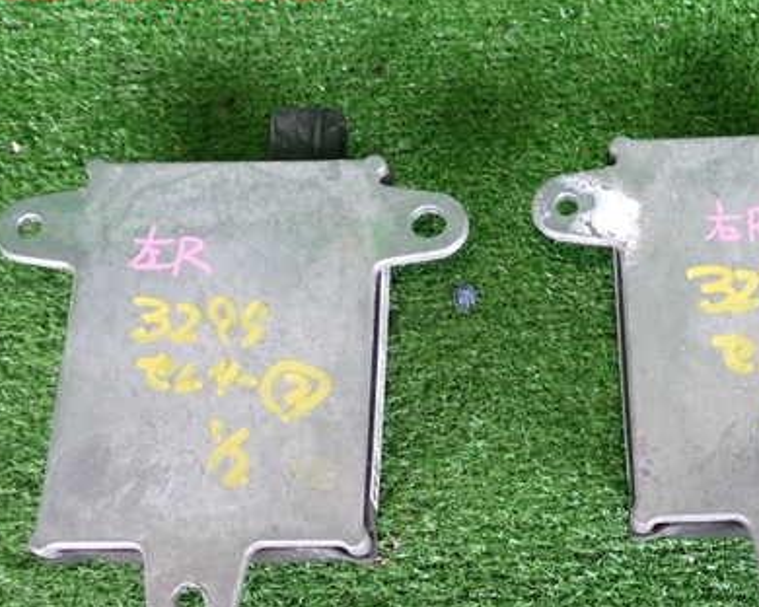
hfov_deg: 38.0
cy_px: 399
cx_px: 553
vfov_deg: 31.2
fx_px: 1078
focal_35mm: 48
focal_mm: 5.79
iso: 200
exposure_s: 1/30
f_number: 2.4
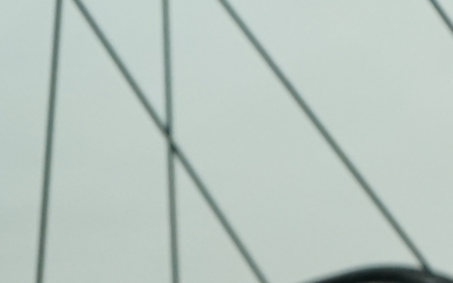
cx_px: 1083
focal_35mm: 260
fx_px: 3209
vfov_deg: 5.0
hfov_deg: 7.5
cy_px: -309
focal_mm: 42
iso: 1600
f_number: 5.6
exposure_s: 1/200
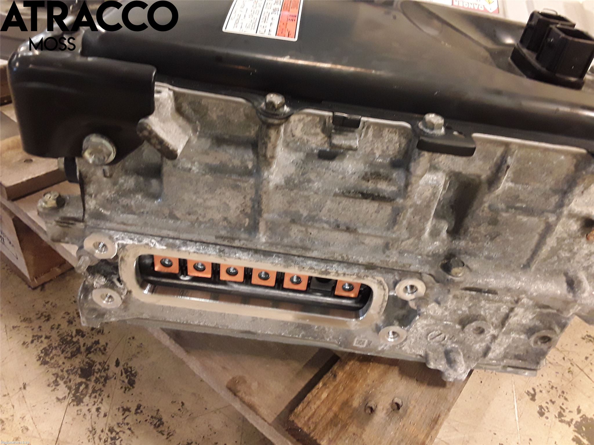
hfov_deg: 63.4
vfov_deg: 49.7
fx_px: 480
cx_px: 297
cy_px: 222
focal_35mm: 28
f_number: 1.9
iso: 200
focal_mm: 2.91
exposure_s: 1/33
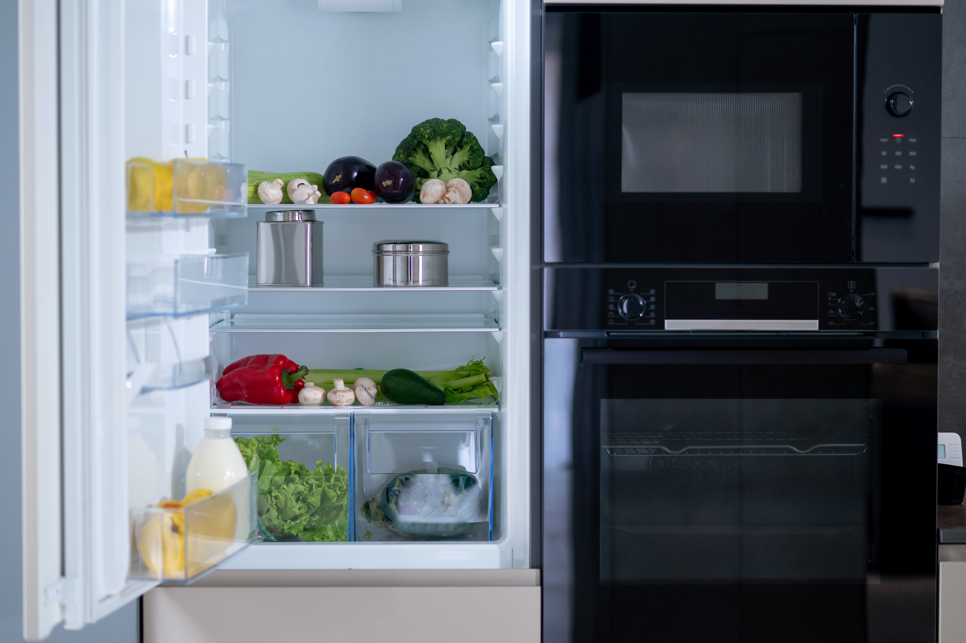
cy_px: 322
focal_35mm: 85
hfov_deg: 23.9
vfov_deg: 16.1
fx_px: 2279
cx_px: 483
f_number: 2.5
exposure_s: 1/160
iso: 1000
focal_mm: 85
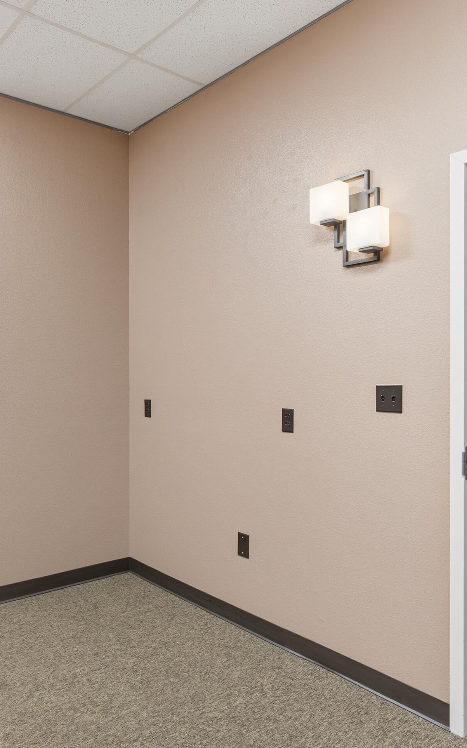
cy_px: 386
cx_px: 134
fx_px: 550
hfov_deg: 44.9
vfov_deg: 68.4
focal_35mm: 27
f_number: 7.1
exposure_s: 1/6
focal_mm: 17
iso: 100
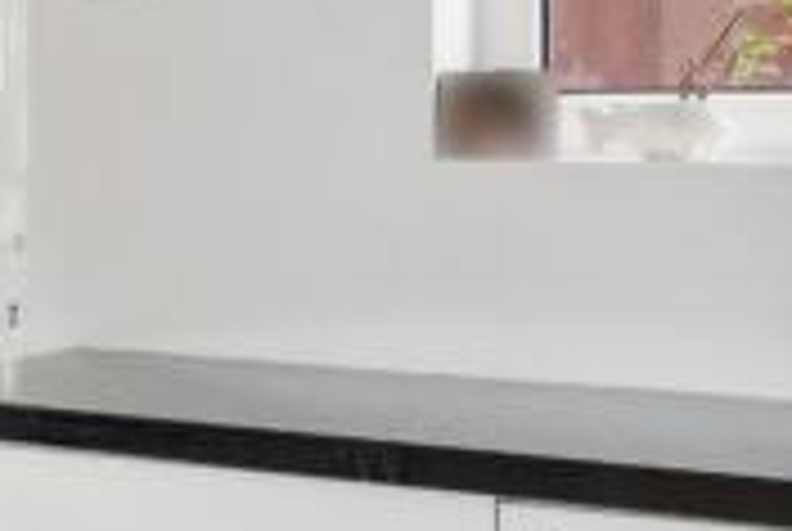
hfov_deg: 18.0
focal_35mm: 93
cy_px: 153
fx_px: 2049
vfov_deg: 14.7
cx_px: -585
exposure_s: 1/8
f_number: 10
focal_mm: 16
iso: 640
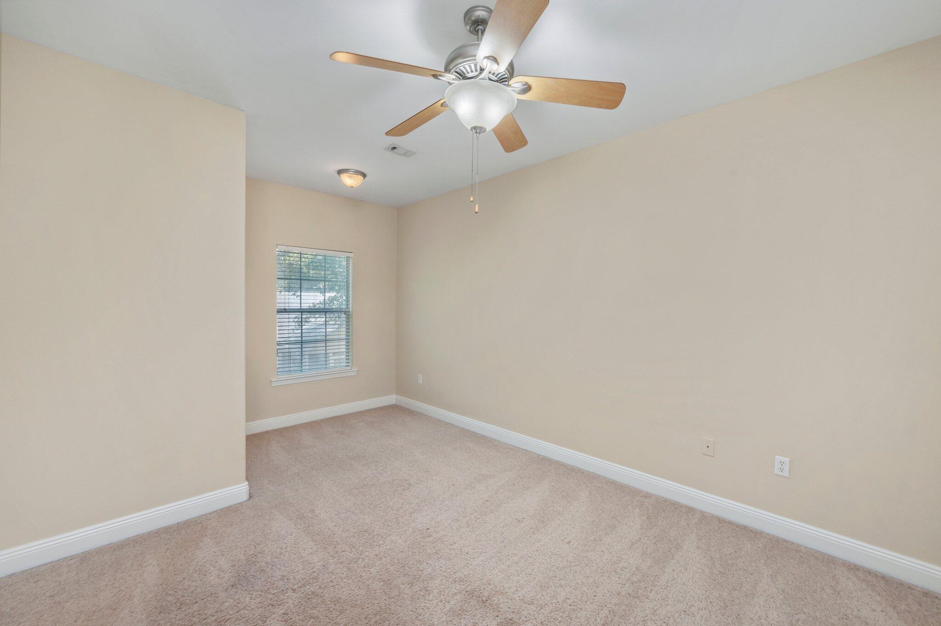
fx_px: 366
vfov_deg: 81.1
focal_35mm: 14
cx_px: 470
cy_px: 313
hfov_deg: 104.3
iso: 250
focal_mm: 14
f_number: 9
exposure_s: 1/8
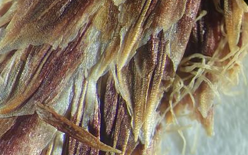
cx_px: 29
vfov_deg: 25.0
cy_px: 158
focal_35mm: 49
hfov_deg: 38.5
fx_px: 331
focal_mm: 4.3
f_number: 2.4
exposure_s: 1/120
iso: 50
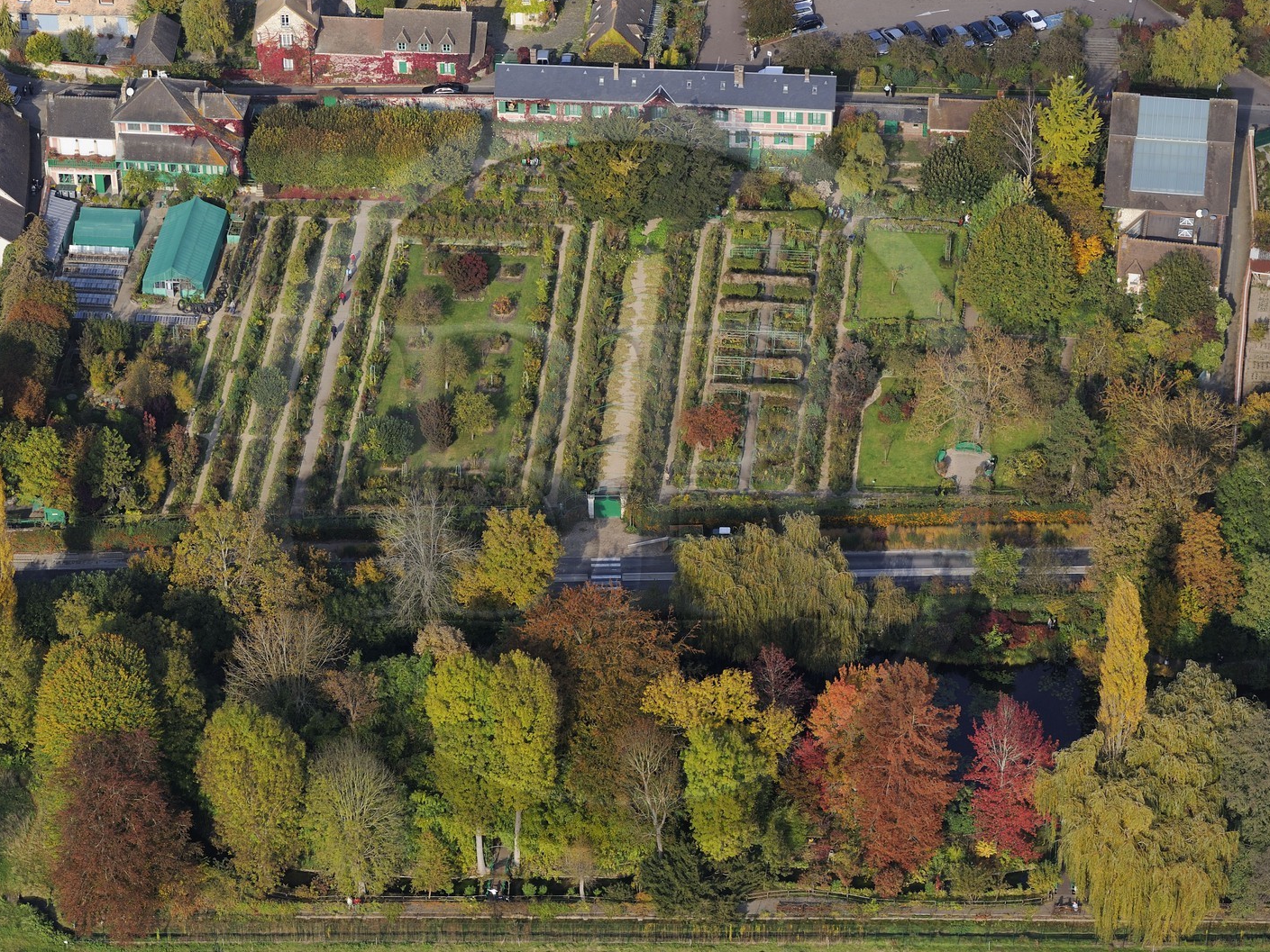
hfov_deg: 18.4
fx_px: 3926
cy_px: 474
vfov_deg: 13.8
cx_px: 618
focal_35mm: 107
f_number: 6.3
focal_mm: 98
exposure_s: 1/800
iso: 400
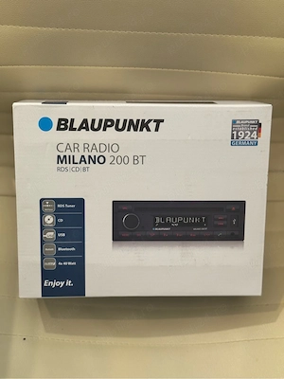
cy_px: 190
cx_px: 142
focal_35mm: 48
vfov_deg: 39.7
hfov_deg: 30.3
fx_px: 525
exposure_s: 1/60
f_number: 1.78
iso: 200
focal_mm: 6.76
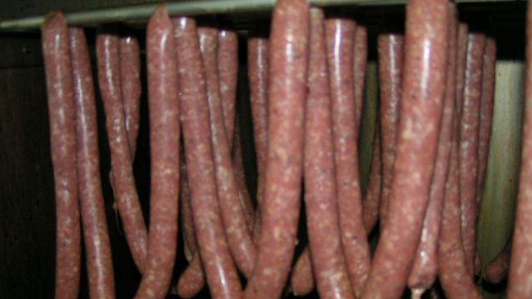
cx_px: 266
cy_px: 191
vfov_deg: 28.2
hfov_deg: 48.4
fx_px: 592
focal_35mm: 42
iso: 200
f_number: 2.8
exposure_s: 1/40
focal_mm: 5.8
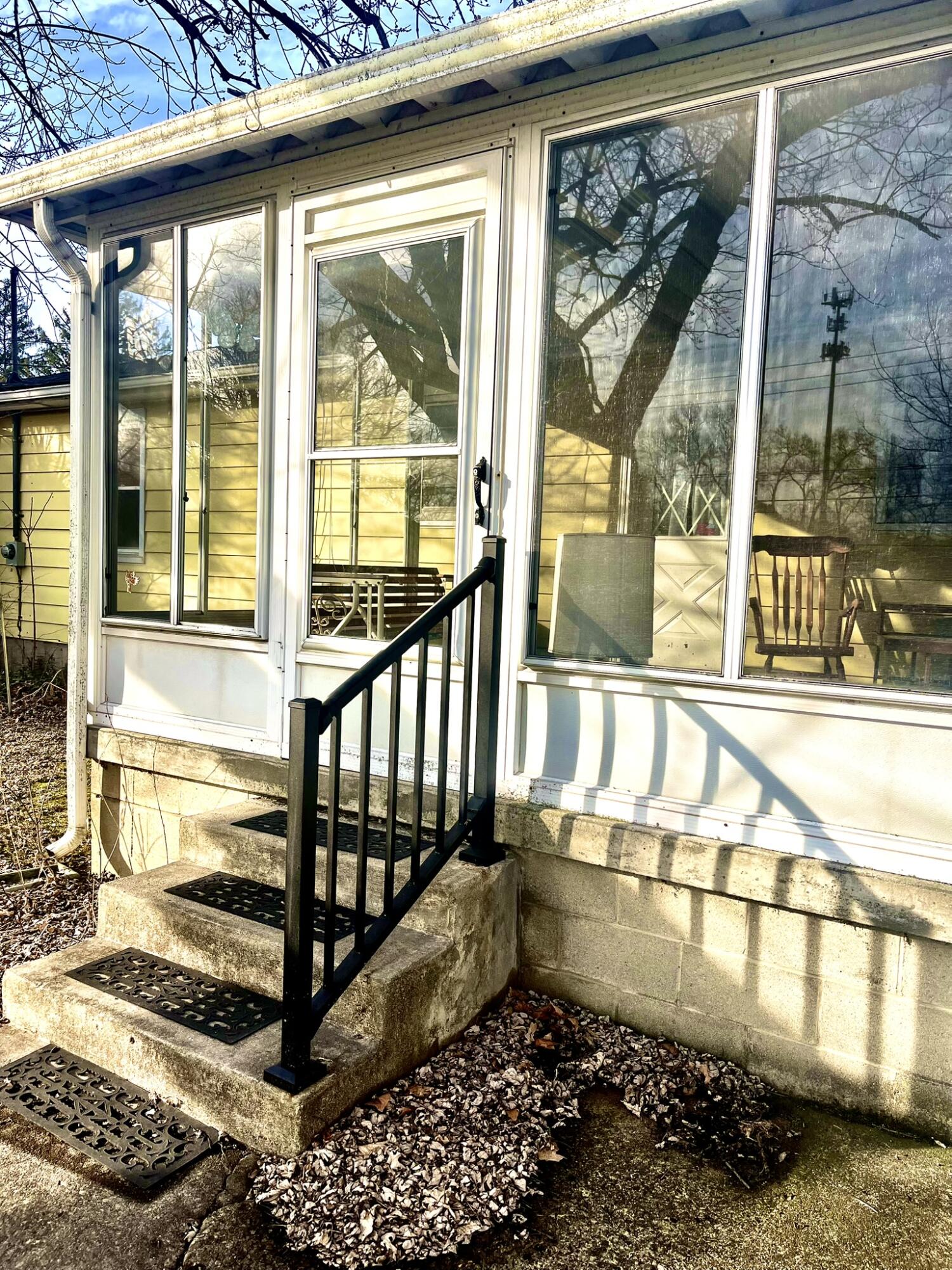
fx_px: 917
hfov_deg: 54.9
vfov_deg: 69.4
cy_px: 635
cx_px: 476
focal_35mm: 25
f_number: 1.6
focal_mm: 5.1
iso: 32
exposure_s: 1/1575
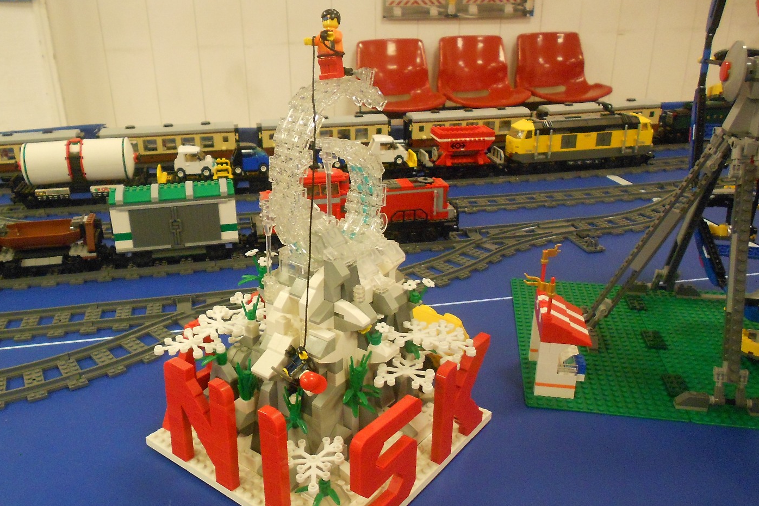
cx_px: 338
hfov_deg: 60.1
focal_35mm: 31
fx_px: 653
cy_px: 253
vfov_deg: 42.3
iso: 400
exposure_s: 1/30
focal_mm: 4.6
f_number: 3.2
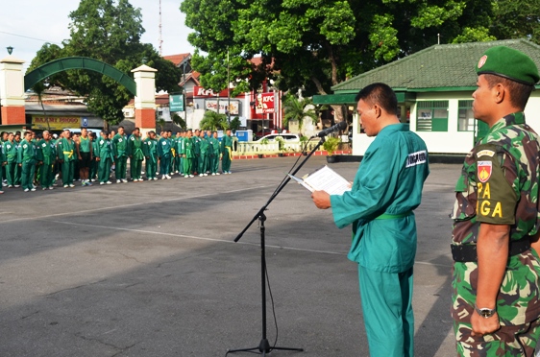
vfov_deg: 32.5
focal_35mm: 41
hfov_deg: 47.5
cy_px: 186
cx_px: 277
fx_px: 614
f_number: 7.1
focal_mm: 24
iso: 200
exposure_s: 1/200
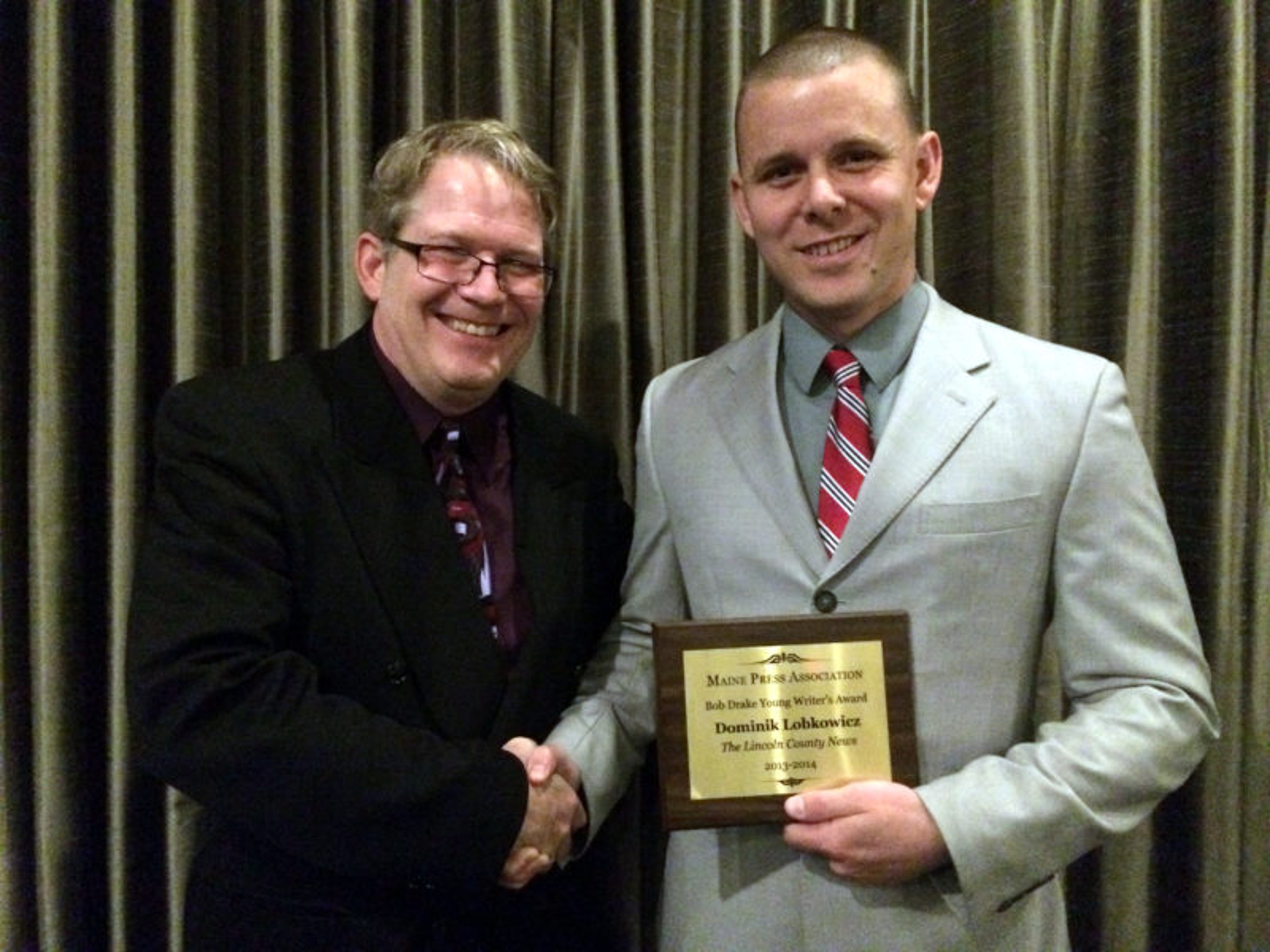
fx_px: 1064
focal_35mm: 29
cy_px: 476
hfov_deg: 61.7
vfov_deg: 48.2
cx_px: 635
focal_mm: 4.15
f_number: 2.2
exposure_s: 1/15
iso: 1000
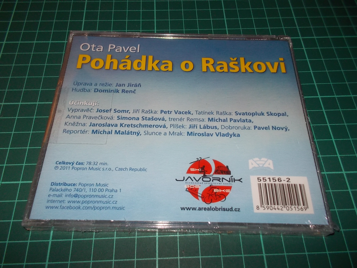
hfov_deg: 61.7
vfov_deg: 48.2
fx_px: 299
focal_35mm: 29
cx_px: 178
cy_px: 134
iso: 200
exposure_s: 1/30
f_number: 3.3
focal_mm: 4.1
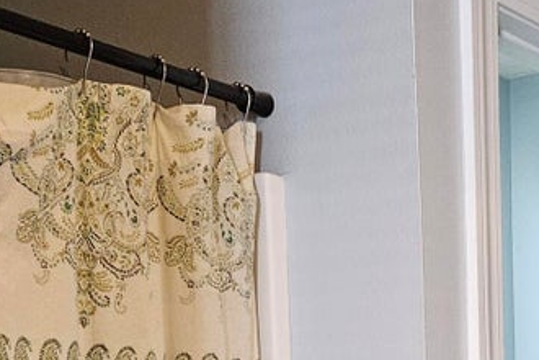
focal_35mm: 99
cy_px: 687
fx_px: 1482
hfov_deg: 19.6
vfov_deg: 12.4
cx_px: 623
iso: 800
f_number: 1.8
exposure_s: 1/120
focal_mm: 5.4
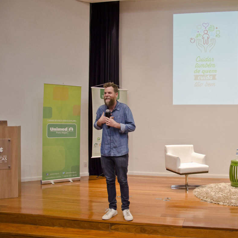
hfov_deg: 45.7
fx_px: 272
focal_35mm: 35
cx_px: 176
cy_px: 120
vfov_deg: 47.2
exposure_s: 1/80
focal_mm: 18
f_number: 3.5
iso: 1000
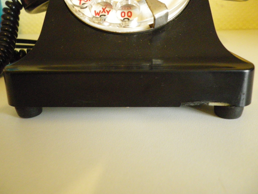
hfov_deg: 60.0
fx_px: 224
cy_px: 91
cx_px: 127
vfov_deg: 46.8
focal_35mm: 30
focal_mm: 4.9
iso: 800
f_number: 2.6
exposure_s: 1/50
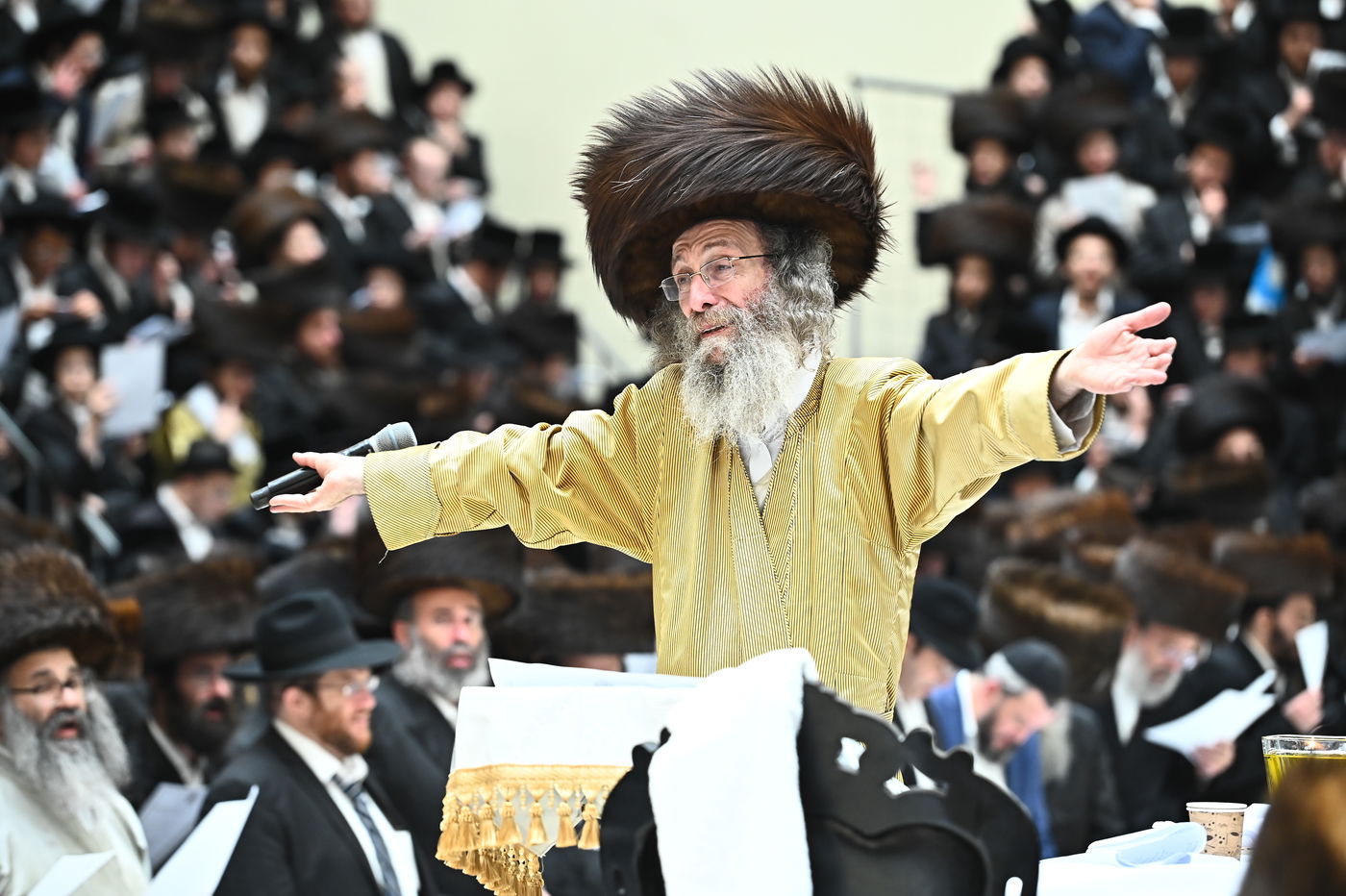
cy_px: 448
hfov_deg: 12.5
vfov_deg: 8.3
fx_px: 6166
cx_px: 673
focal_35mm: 165
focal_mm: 165
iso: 2000
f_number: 4.5
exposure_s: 1/250
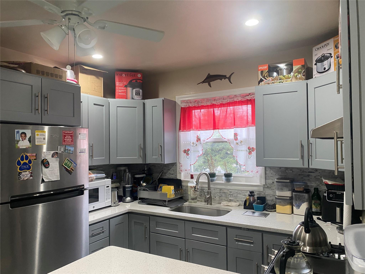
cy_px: 137
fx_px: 274
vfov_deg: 53.1
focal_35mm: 26
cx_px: 182
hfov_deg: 67.3
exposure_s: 1/60
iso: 125
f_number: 1.8
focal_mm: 4.25
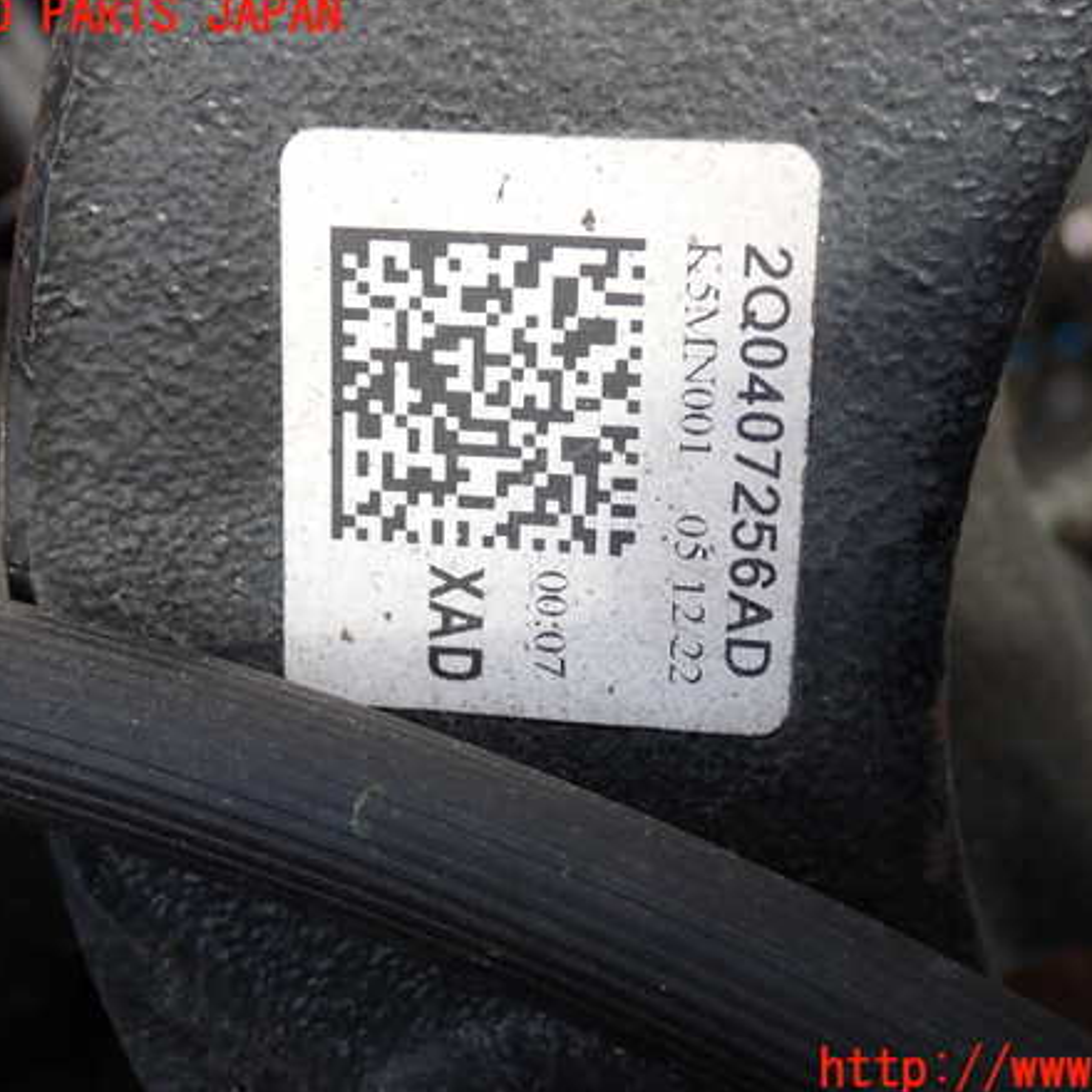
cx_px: 635
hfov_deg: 32.1
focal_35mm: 53
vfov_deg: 32.2
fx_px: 1892
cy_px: 544
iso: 100
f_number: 4
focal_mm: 7.84
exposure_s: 1/125
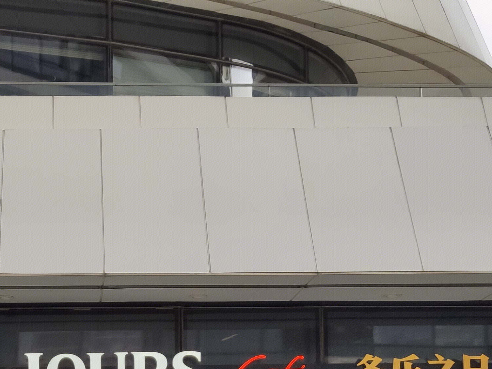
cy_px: 483
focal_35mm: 69
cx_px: 58
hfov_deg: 27.3
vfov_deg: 19.6
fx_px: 981
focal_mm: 4.75
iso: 112
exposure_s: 1/1374
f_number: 1.75
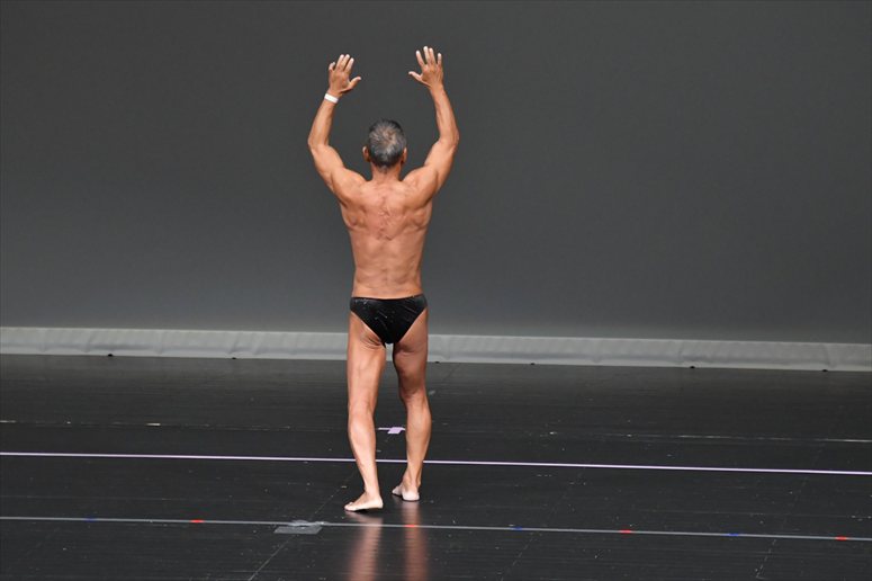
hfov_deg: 7.2
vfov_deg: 4.8
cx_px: 436
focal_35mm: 285
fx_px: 6900
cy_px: 290
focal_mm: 190
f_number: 5.6
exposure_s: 1/400
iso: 4000
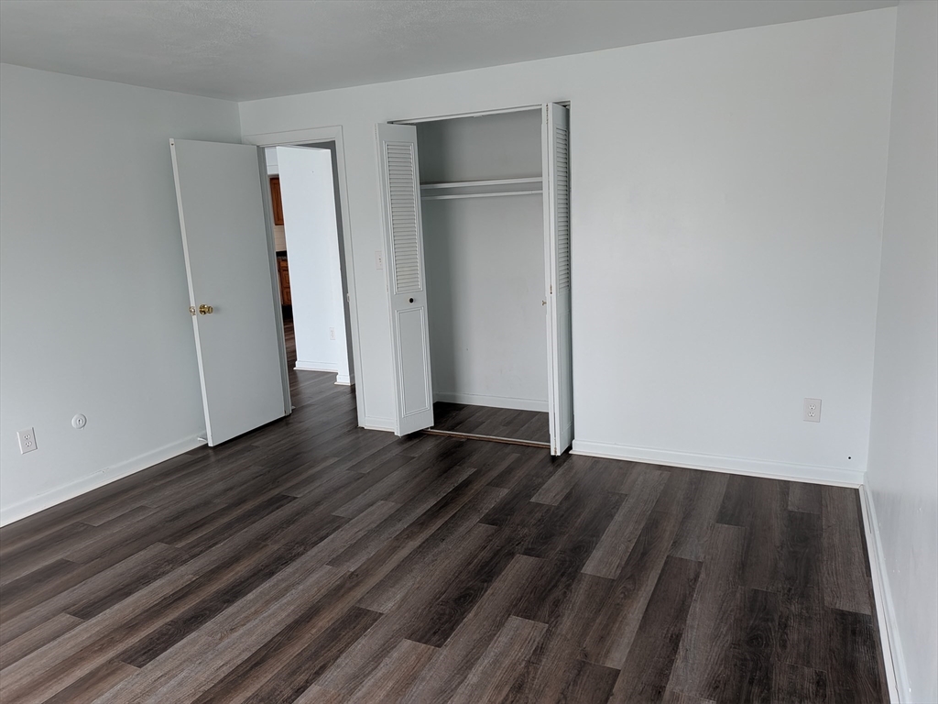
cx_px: 469
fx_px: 650
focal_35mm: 24
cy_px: 352
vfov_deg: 56.8
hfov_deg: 71.6
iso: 472
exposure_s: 1/30.2
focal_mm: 4.53
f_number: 1.7
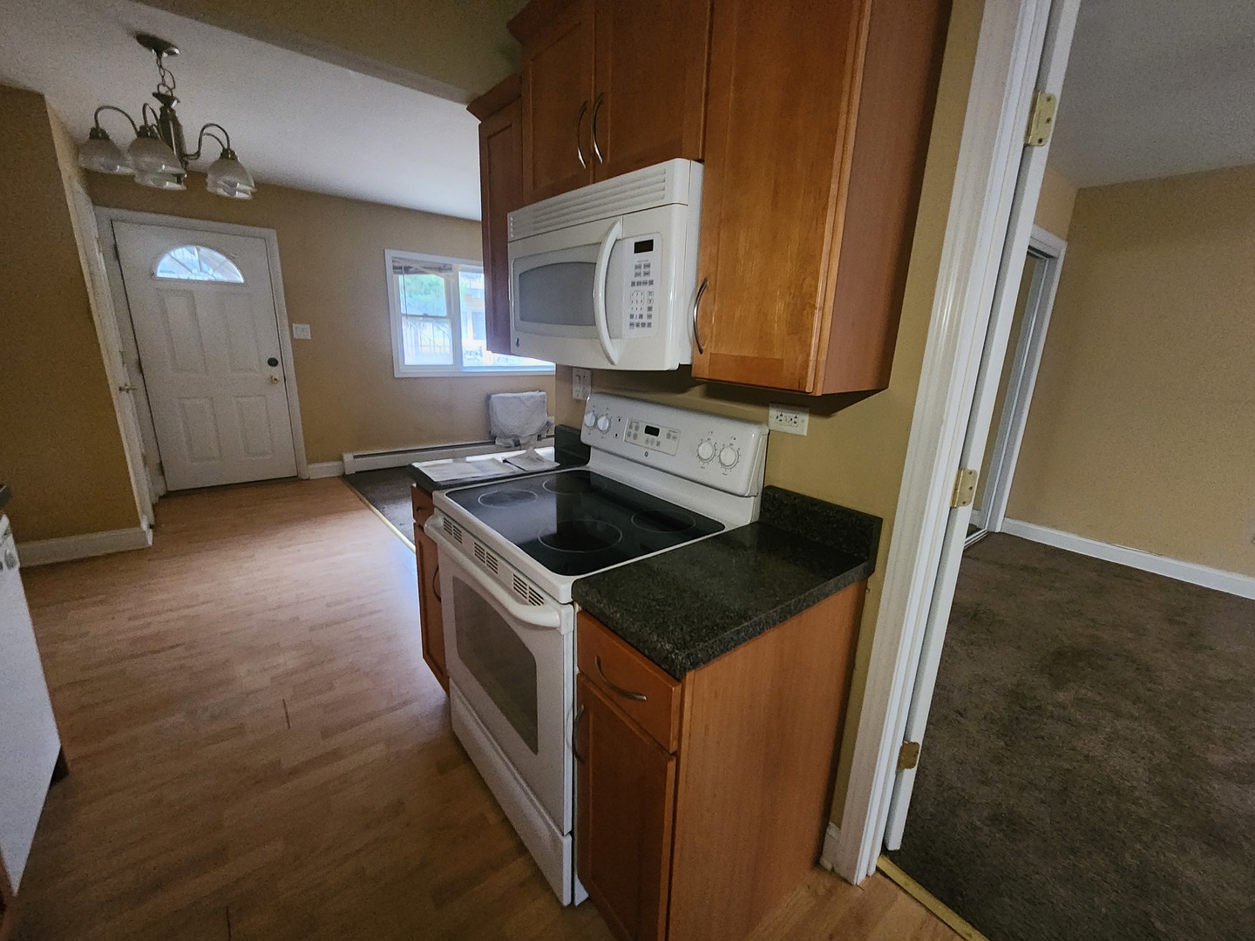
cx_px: 628
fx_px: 471
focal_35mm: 13
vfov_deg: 89.9
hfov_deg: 106.2
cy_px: 470
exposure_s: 1/24
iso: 800
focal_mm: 2.2
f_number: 2.2
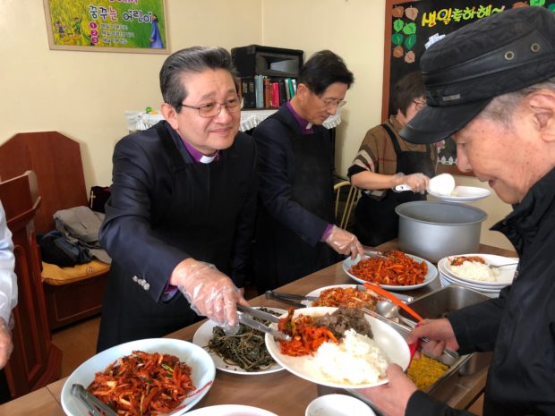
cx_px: 278
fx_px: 449
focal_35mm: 28
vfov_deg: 49.7
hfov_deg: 63.4
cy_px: 208
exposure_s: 1/15
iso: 40
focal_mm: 4
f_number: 1.8
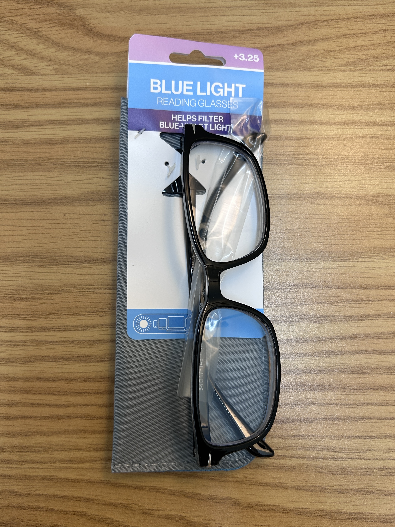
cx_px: 198
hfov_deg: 53.1
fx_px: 396
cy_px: 264
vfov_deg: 67.3
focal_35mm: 26
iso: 64
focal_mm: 5.7
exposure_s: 1/120
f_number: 1.5
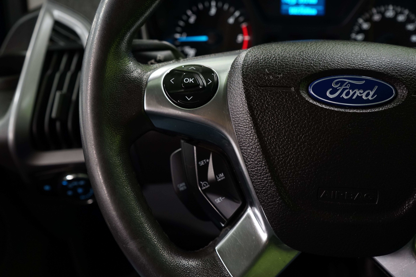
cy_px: 138
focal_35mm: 37
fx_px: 428
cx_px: 208
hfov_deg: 51.9
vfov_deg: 35.9
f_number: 5.6
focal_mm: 37
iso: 800
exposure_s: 1/15
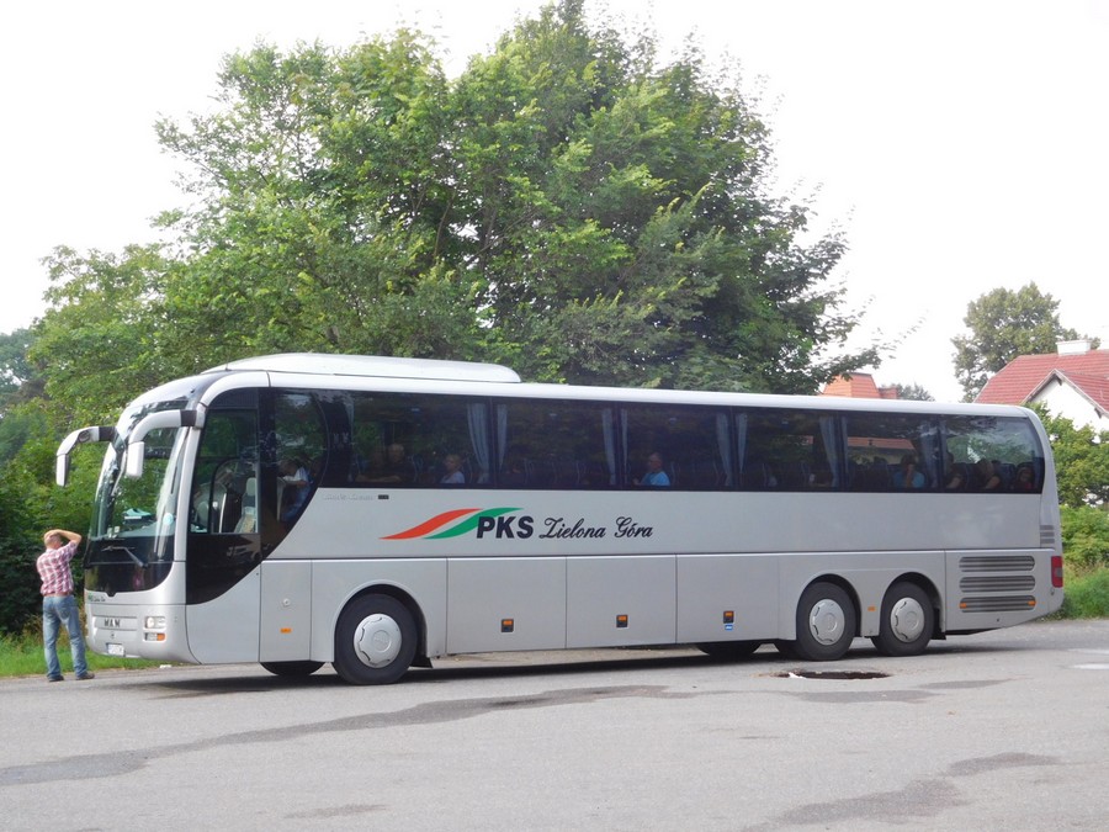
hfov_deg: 34.9
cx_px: 554
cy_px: 416
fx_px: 1762
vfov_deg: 26.6
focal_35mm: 55
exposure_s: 1/250
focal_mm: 9.8
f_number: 4.2
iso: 180
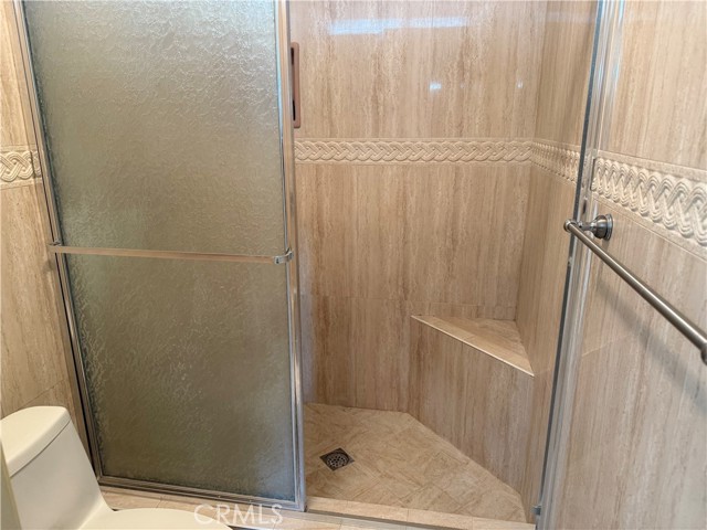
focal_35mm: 24
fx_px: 490
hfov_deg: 71.6
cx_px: 354
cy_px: 265
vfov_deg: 56.8
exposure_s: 1/60
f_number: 1.78
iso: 200
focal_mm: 6.76
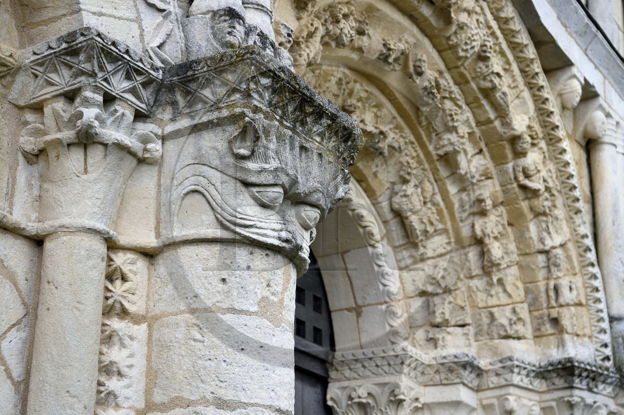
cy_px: 208
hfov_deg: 28.9
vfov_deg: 19.4
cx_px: 312
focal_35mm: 70
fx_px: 1212
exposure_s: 1/320
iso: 200
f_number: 5
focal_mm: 70
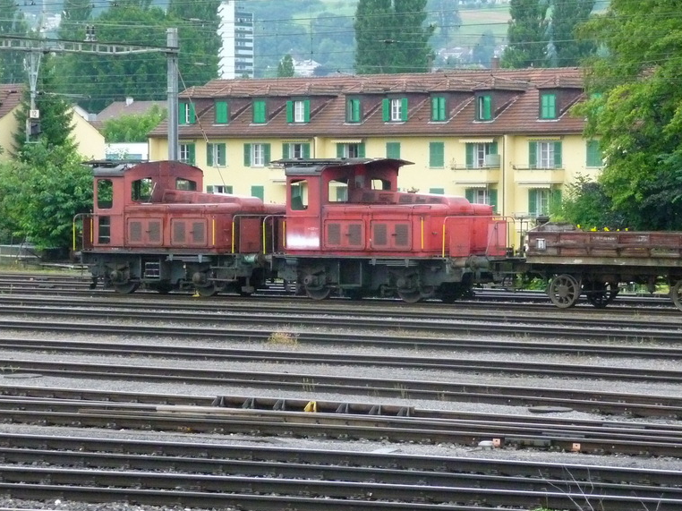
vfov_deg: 10.1
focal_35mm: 147
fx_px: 2895
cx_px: 405
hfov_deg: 13.4
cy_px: 221
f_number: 4.7
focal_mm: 19.1
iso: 800
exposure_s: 1/200
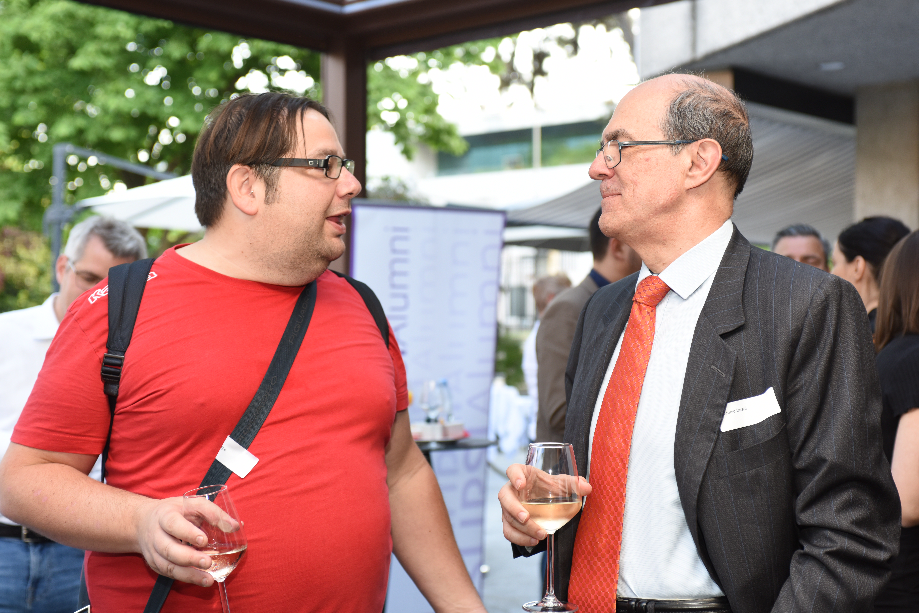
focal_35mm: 56
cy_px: 306
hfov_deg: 35.6
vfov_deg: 24.2
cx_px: 460
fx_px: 1430
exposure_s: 1/80
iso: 500
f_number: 4
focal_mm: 56
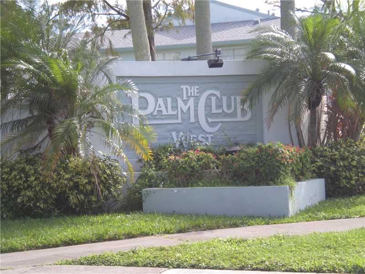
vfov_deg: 13.0
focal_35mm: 114
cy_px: 137
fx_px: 1202
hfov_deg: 17.3
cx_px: 182
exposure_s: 1/114
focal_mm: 18.9
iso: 79
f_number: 5.9
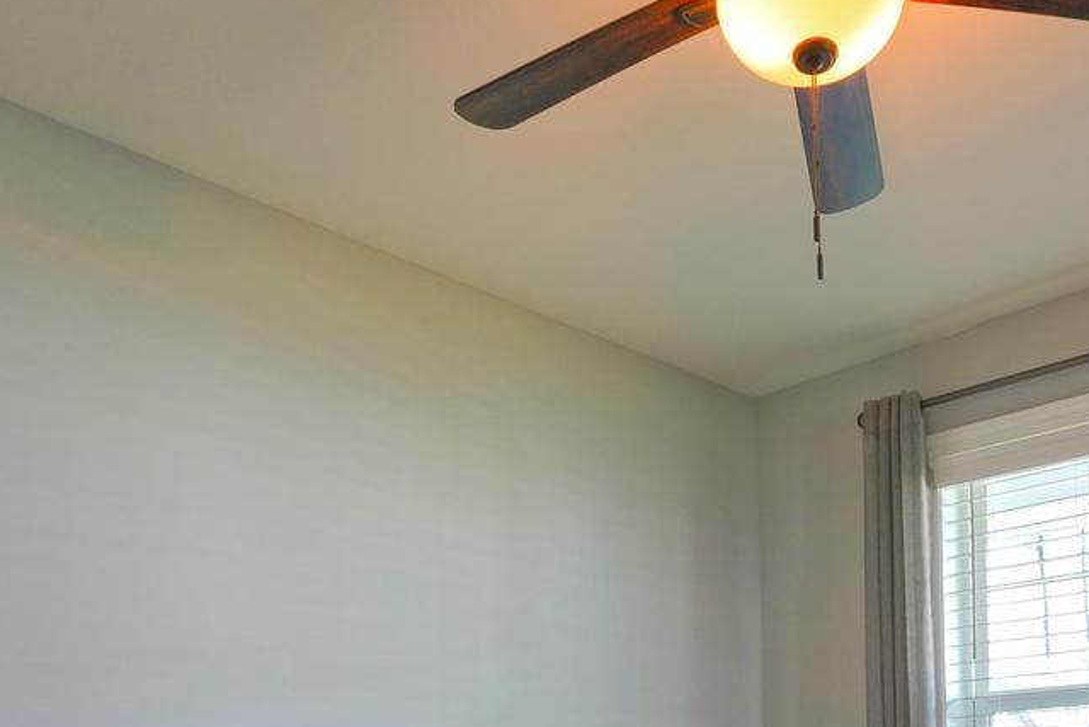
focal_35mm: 36
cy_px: 805
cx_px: 732
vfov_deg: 32.4
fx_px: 1089
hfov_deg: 52.1
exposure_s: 1/60
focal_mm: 16
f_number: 4
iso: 250
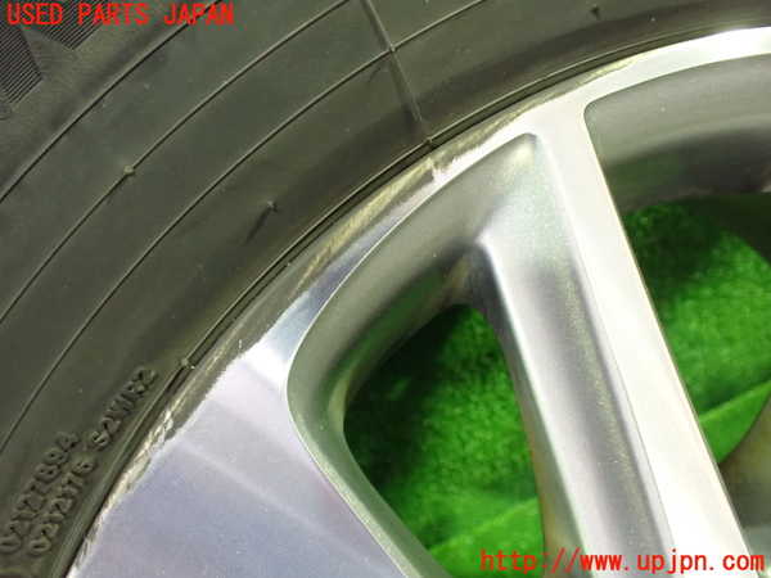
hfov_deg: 60.0
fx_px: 668
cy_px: 289
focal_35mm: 30
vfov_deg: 46.8
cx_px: 386
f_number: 2.3
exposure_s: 1/30
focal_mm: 5.4
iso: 1250
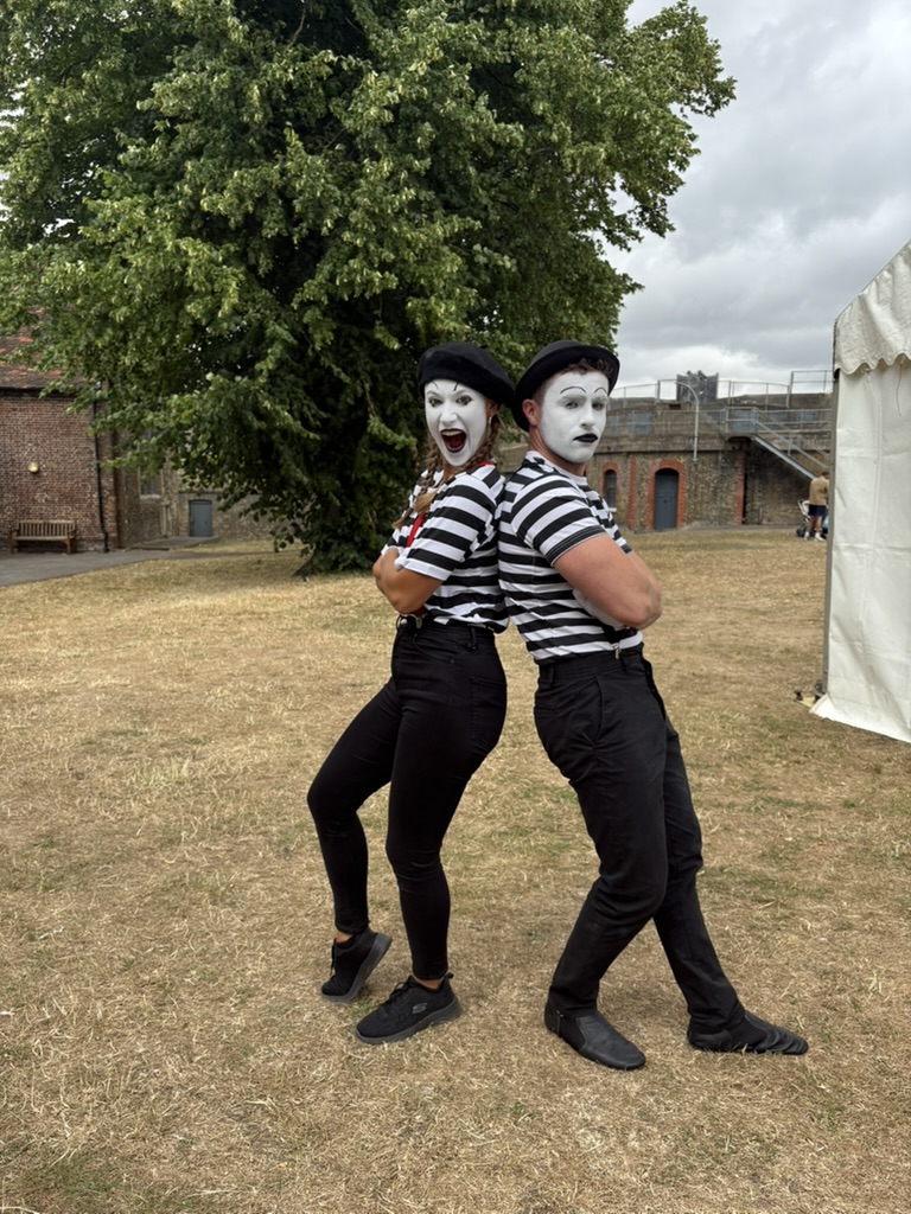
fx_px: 912
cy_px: 607
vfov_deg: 67.3
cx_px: 456
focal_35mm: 26
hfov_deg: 53.1
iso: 50
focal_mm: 5.96
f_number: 1.6
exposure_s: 1/1587
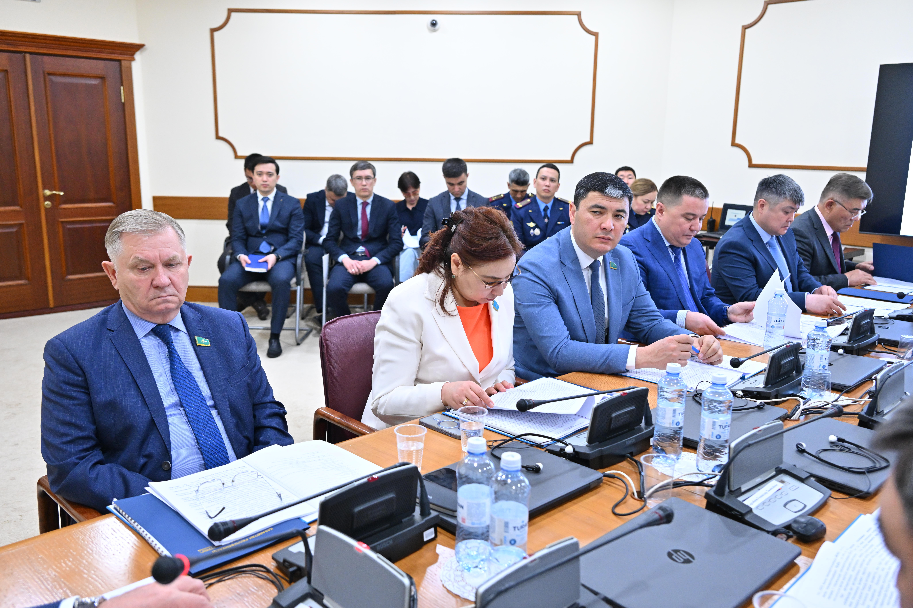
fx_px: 735
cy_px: 304
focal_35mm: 29
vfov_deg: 45.0
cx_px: 456
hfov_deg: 63.7
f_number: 4
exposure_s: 1/160
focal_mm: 29
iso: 2500
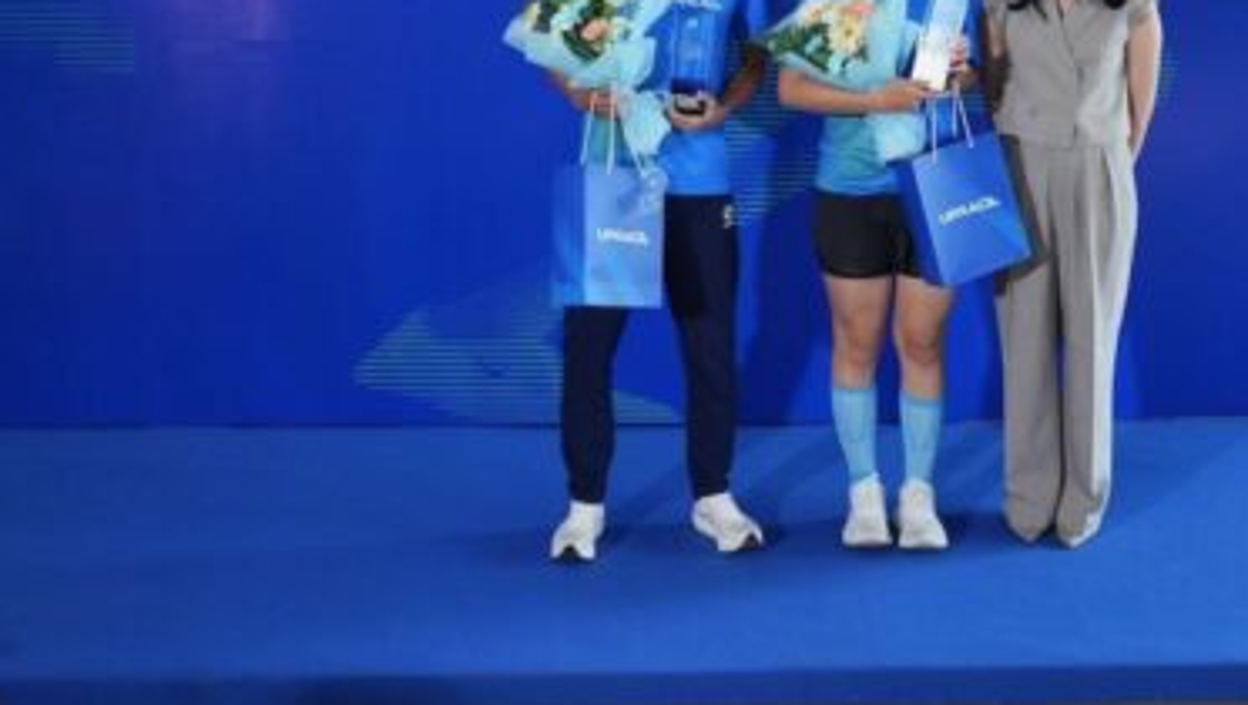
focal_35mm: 54
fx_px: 1789
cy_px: 94
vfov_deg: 21.9
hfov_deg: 38.3
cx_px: 765
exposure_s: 1/125
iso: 3200
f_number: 6.3
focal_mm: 32
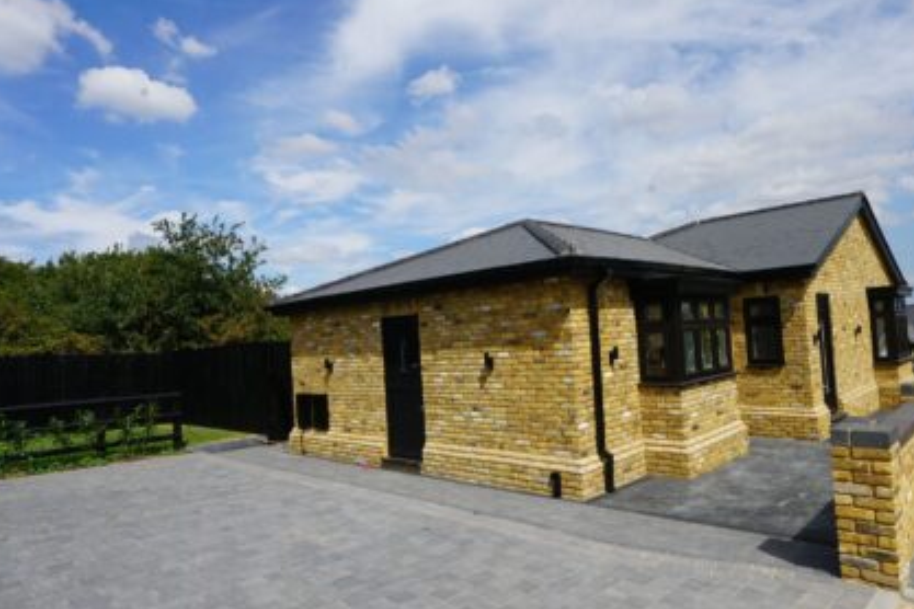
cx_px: 517
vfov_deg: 55.1
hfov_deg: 75.7
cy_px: 315
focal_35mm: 23
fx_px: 584
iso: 100
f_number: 14
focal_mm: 16
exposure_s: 1/125
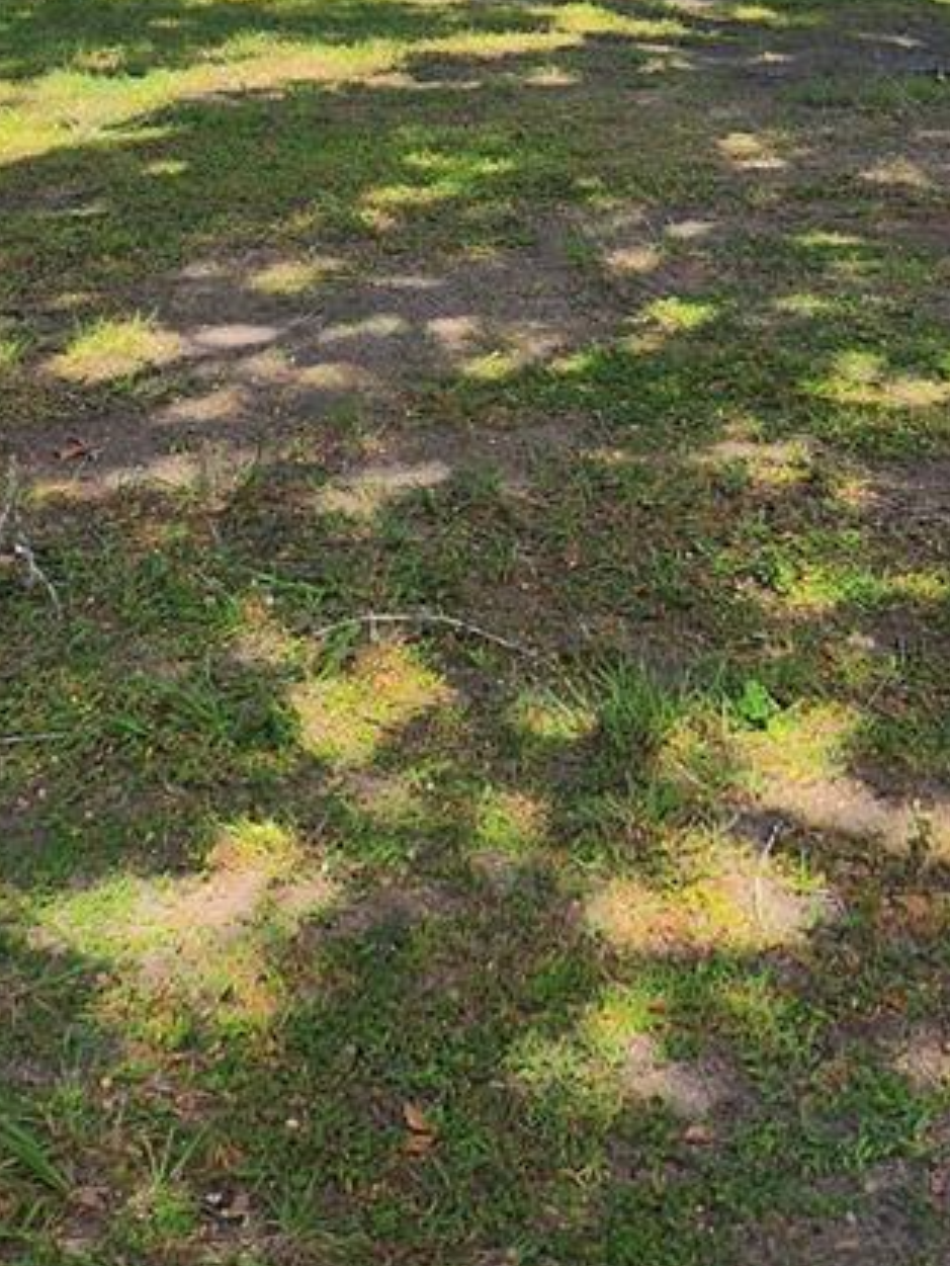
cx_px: 477
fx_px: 2524
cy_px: -507
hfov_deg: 21.3
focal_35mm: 69
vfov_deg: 23.7
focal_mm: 5
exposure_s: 1/2060
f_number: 1.8
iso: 50
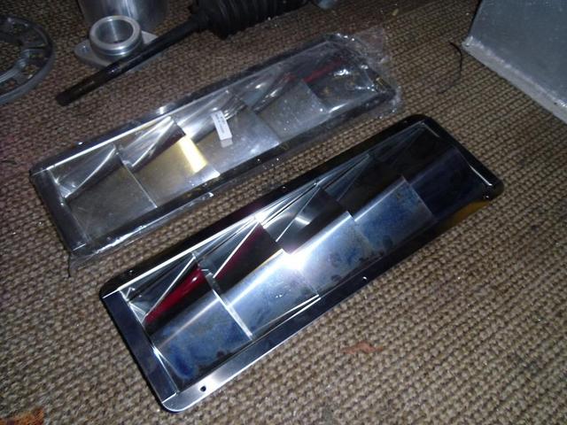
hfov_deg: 58.4
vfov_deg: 45.4
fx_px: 508
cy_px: 212
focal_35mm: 31
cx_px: 284
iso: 80
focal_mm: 5.6
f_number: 3.3
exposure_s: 1/45
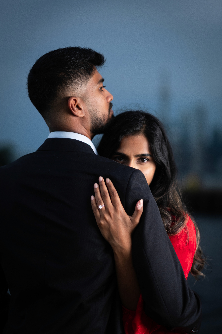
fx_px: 777
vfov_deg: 24.2
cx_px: 111
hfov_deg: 16.3
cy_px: 167
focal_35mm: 84
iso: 100
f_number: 1.2
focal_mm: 56
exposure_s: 1/6400
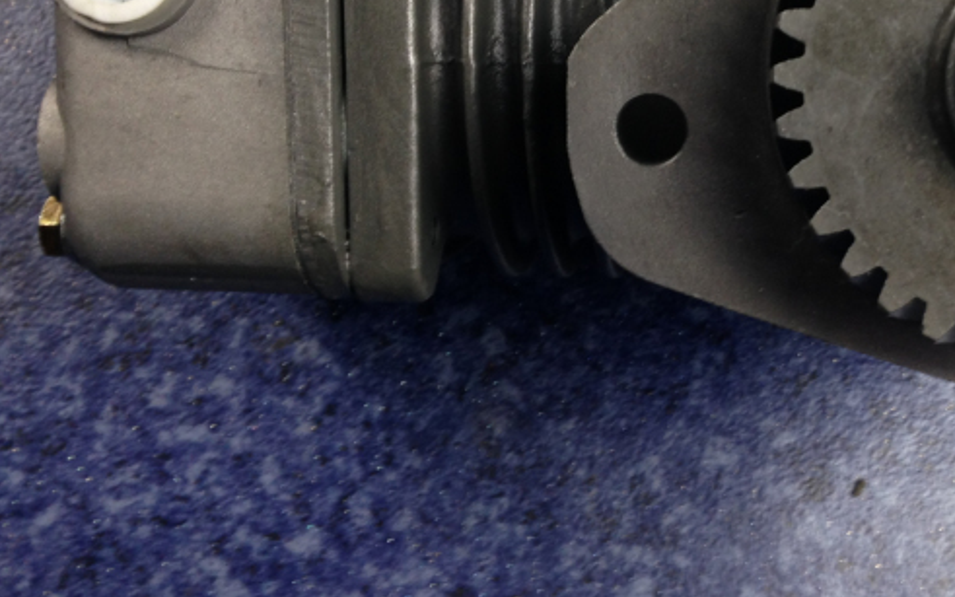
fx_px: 1484
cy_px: 148
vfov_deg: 22.5
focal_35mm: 57
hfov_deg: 34.5
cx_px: 772
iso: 64
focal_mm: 4.12
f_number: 2.4
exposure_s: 1/20
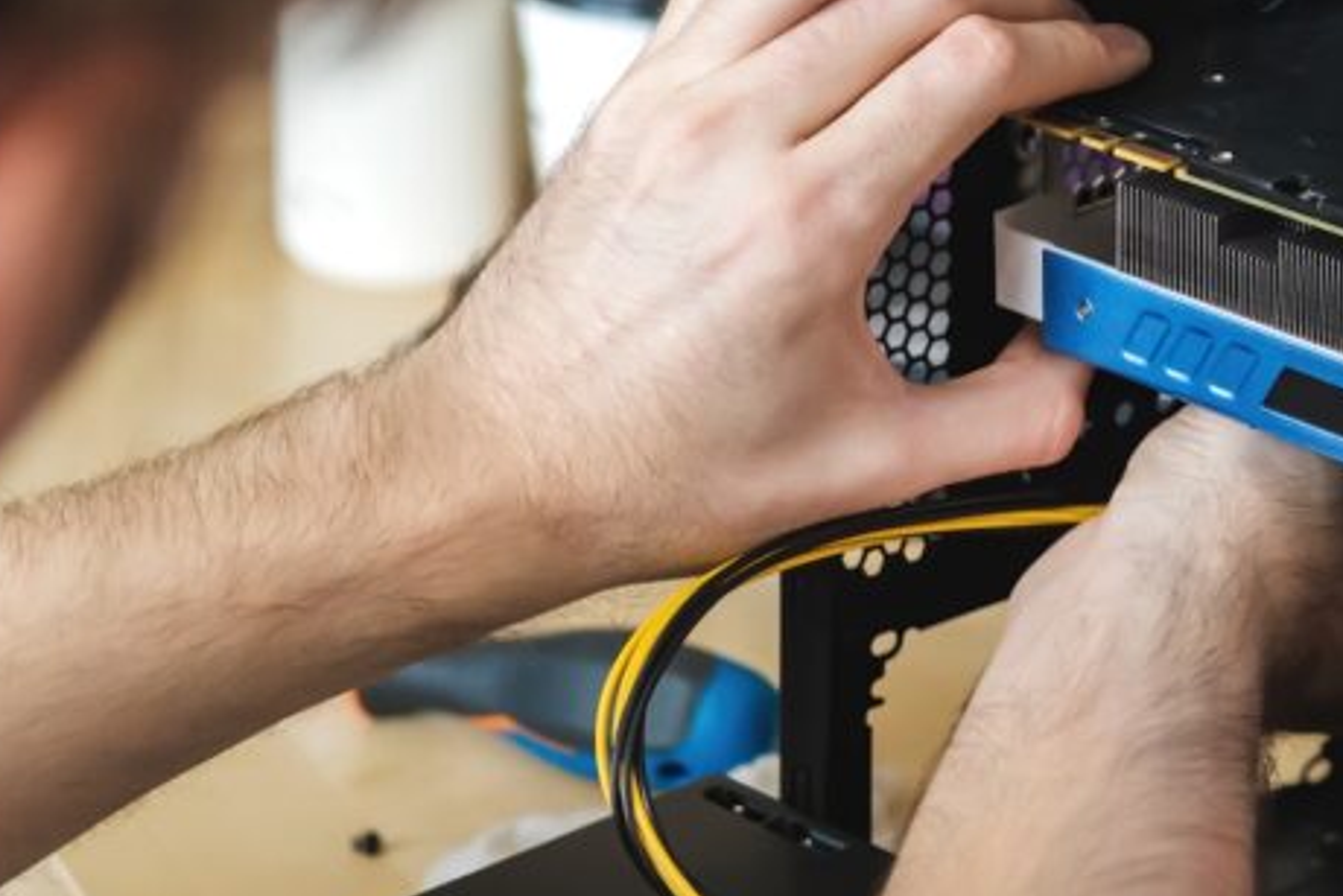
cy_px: 518
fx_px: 4403
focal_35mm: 118
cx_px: 1404
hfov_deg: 16.9
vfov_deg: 11.6
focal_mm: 35
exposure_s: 1/75
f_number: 2.8
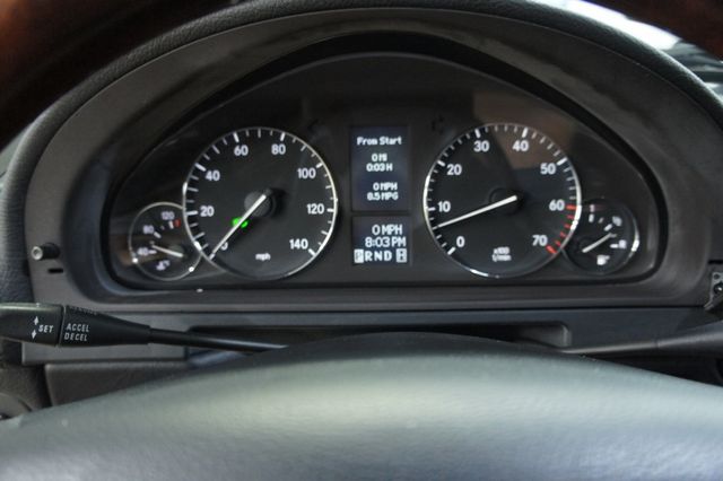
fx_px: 542
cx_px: 362
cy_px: 240
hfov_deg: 67.4
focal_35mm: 27
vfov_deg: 47.9
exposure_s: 1/20
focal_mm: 18
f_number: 3.5
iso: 1600
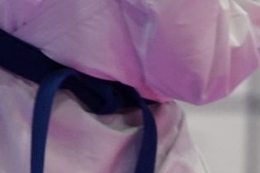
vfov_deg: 1.2
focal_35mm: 1159
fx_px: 8366
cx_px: -180
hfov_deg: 1.8
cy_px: -114
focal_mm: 200
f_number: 2.8
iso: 3200
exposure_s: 1/1000
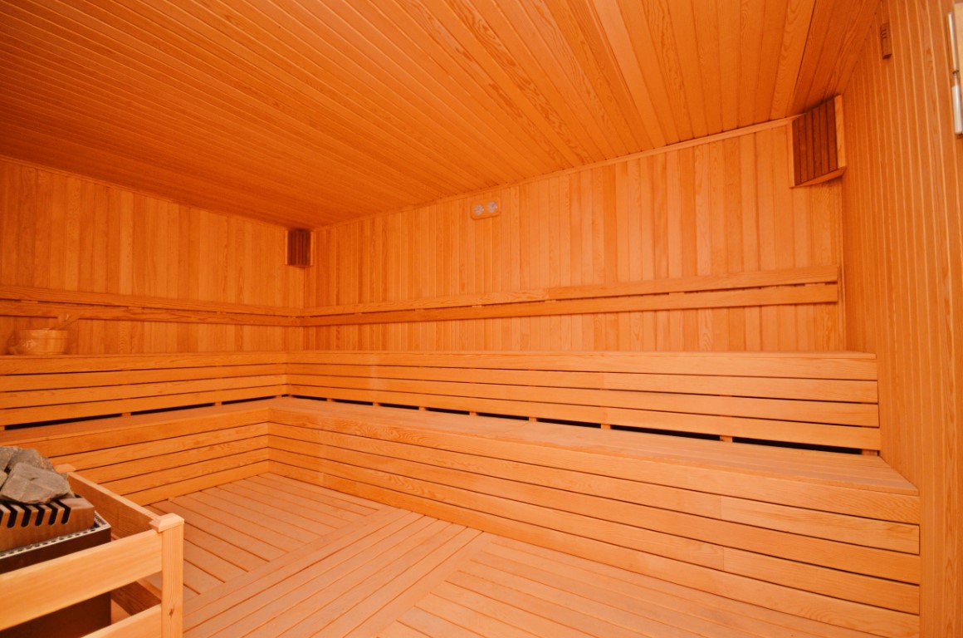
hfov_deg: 100.5
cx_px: 482
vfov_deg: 77.1
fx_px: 400
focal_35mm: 15
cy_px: 319
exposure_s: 1/60
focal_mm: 10
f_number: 4
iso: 800
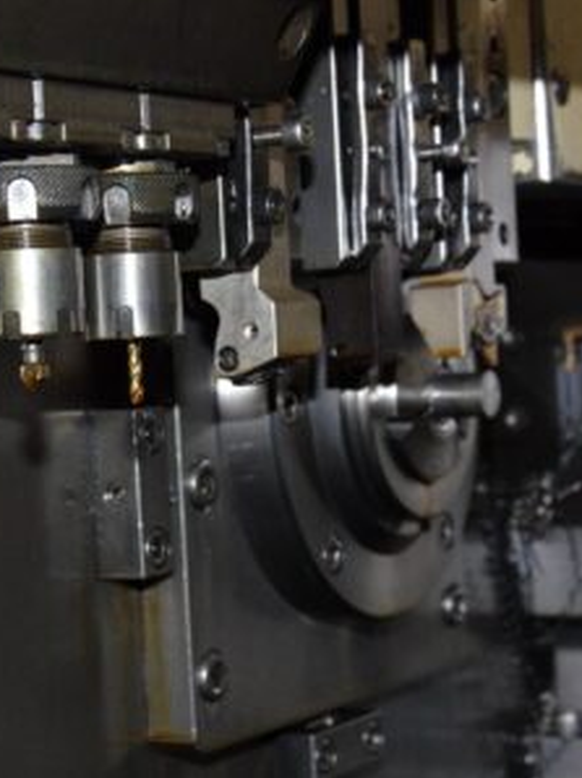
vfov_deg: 18.1
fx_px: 2447
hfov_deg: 13.5
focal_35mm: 109
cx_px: 172
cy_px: 389
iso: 3200
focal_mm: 50
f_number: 8
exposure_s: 1/100
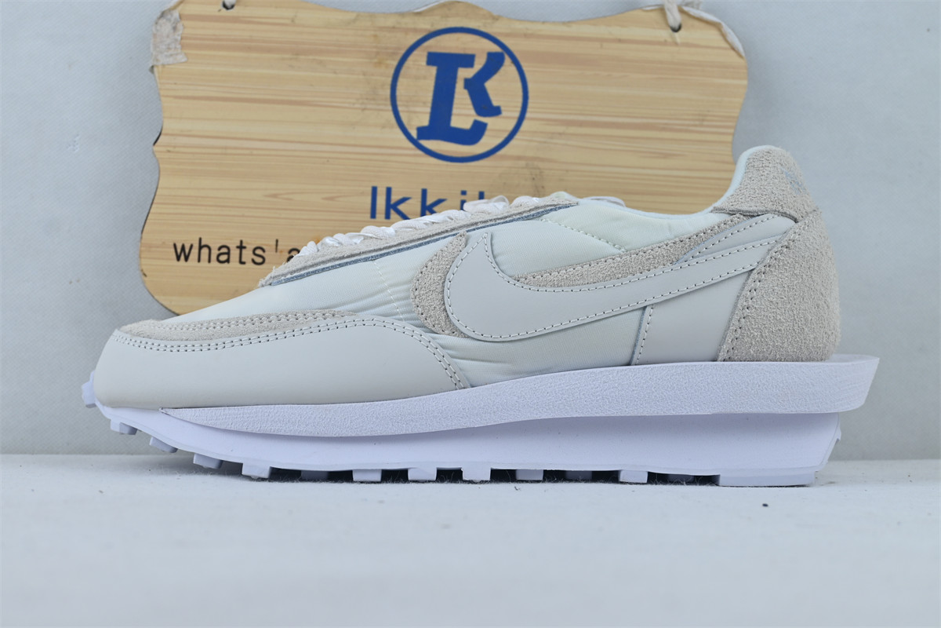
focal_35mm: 47
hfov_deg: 41.7
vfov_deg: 28.5
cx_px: 470
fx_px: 1235
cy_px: 314
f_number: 5
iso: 100
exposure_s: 1/100
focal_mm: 31.5
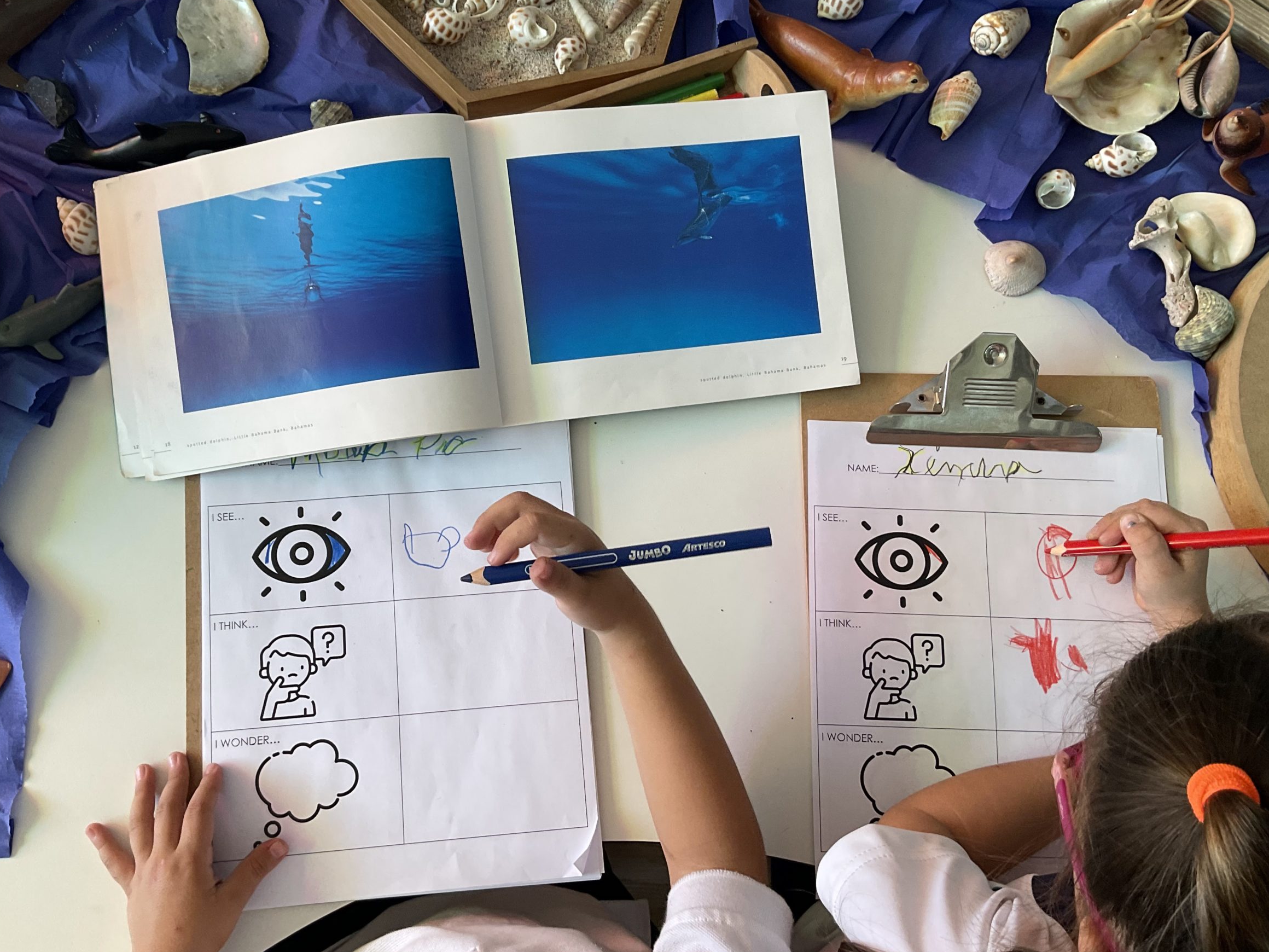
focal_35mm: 32
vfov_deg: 44.1
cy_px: 504
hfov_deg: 56.8
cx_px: 604
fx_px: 1173
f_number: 1.8
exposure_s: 1/120
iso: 40
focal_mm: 3
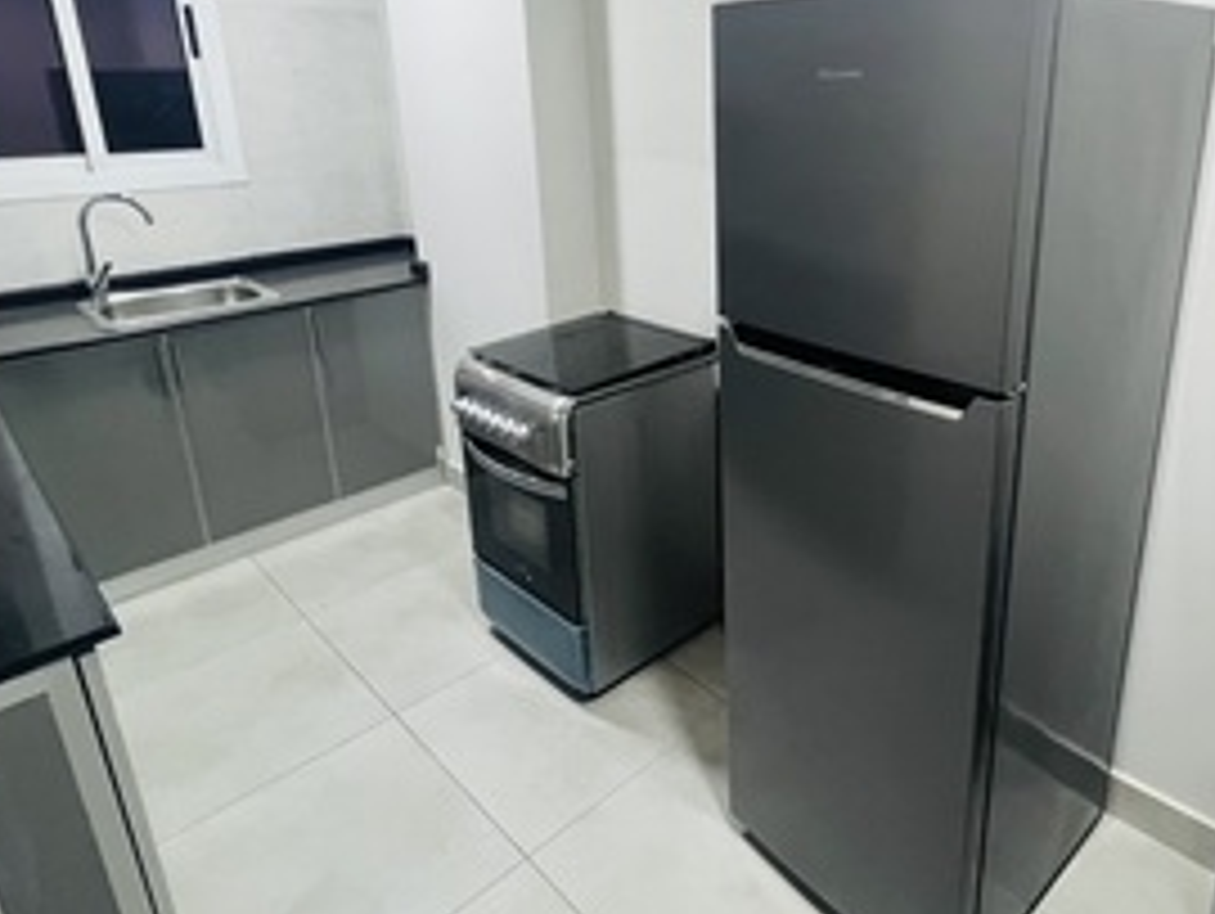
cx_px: 745
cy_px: 331
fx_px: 773
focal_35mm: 22
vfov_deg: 60.2
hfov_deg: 75.3
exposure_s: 1/50
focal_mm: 1.57
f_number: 1.8
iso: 320
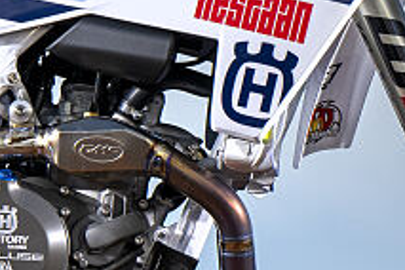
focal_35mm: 529
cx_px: 80
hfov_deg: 3.9
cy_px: 194
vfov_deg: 2.6
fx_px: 5951
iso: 200
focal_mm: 91
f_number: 5.6
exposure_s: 1/1000
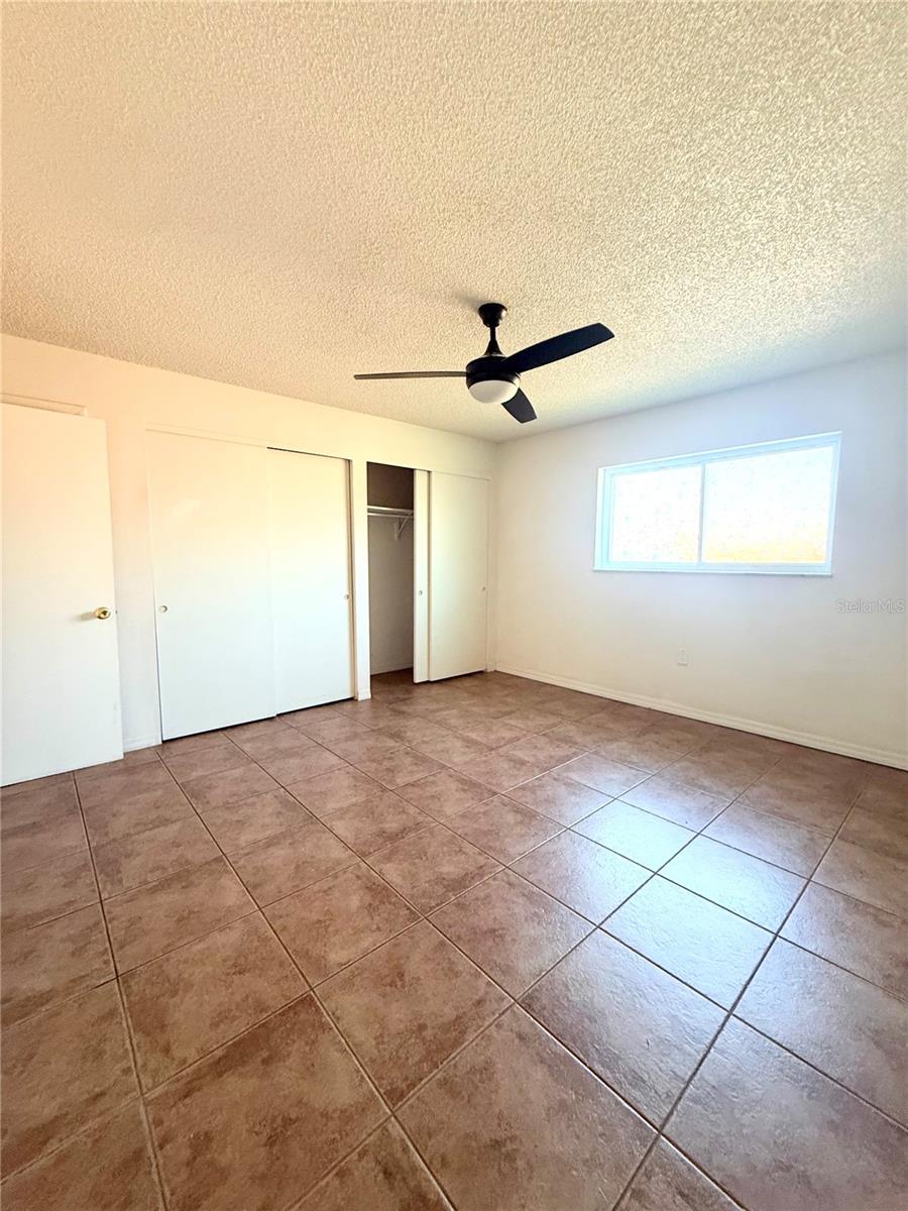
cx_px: 454
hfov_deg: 85.7
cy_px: 606
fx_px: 490
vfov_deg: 102.1
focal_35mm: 14
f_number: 2.2
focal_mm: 2.22
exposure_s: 1/60
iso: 400
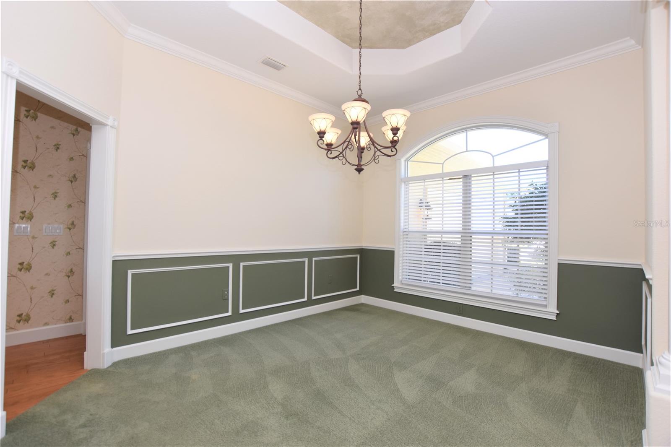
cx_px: 336
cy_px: 224
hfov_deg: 100.4
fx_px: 280
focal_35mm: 15
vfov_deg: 77.3
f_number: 5
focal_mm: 10
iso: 200
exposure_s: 1/100
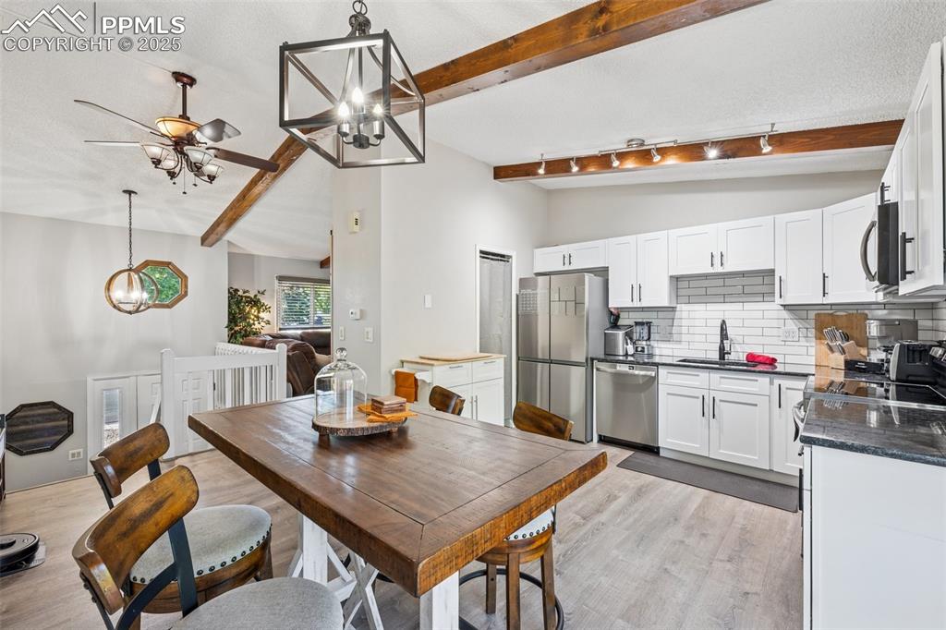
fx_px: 394
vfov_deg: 77.3
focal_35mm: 15
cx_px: 473
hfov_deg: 100.4
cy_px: 315
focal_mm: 15
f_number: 11
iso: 100
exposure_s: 1
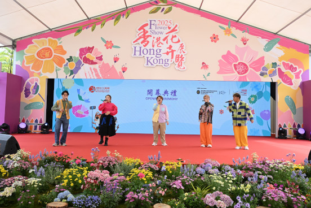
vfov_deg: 45.7
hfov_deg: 64.6
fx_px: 246
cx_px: 156
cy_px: 104
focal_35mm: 28
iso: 500
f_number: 7.1
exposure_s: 1/250
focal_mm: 28.5
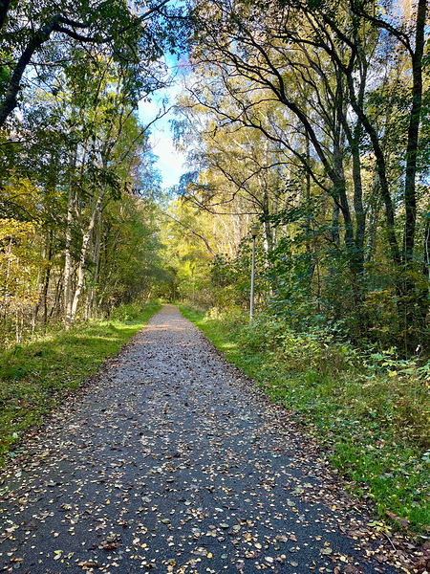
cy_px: 287
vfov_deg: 67.3
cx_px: 215
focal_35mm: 26
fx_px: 431
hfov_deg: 53.1
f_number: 1.6
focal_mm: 5.1
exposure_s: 1/173
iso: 40
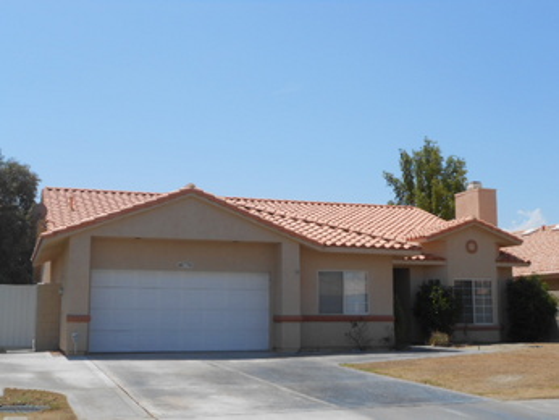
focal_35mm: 49
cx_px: 280
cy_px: 210
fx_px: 792
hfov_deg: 38.9
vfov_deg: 29.7
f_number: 4.8
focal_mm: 8.8
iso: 80
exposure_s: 1/640
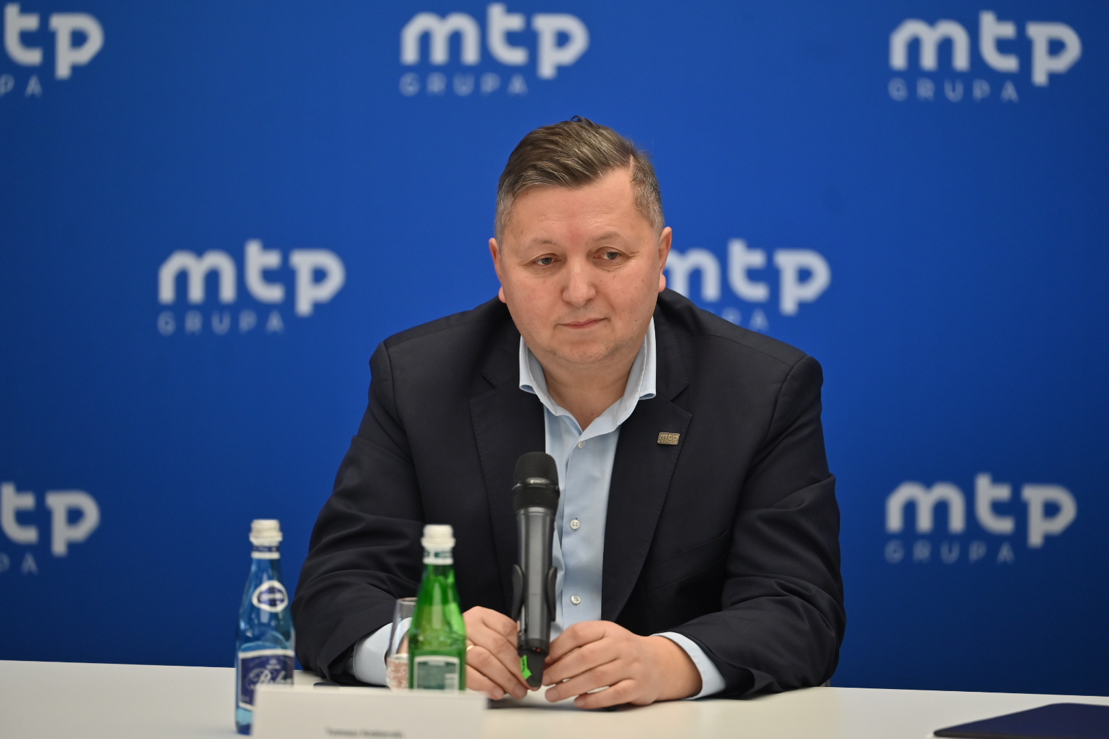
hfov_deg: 11.4
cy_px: 370
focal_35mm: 180
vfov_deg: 7.6
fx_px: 5545
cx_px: 554
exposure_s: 1/160
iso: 1100
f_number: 2.8
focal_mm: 180
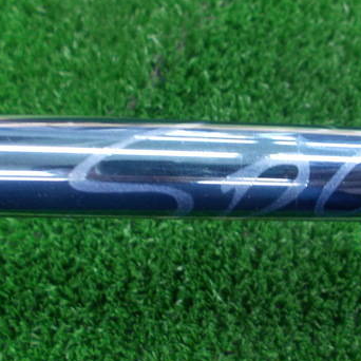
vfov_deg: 39.1
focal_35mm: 43
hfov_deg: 37.8
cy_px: 156
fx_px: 507
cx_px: 287
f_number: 3.2
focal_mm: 4.6
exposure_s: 1/20
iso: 200
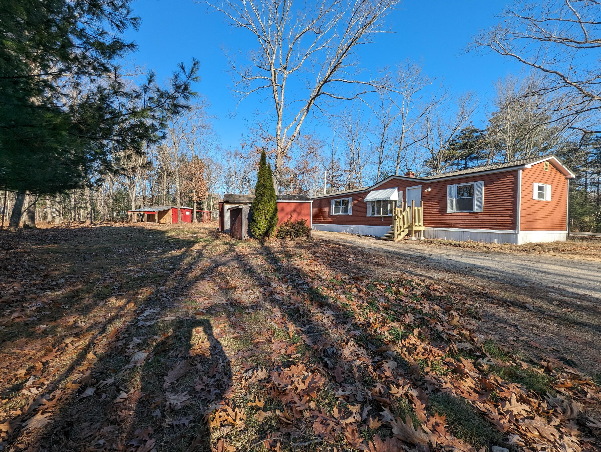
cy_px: 226
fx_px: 226
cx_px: 300
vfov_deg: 90.0
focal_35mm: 13
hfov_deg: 106.1
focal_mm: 1.95
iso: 48
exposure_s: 1/929
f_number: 2.2
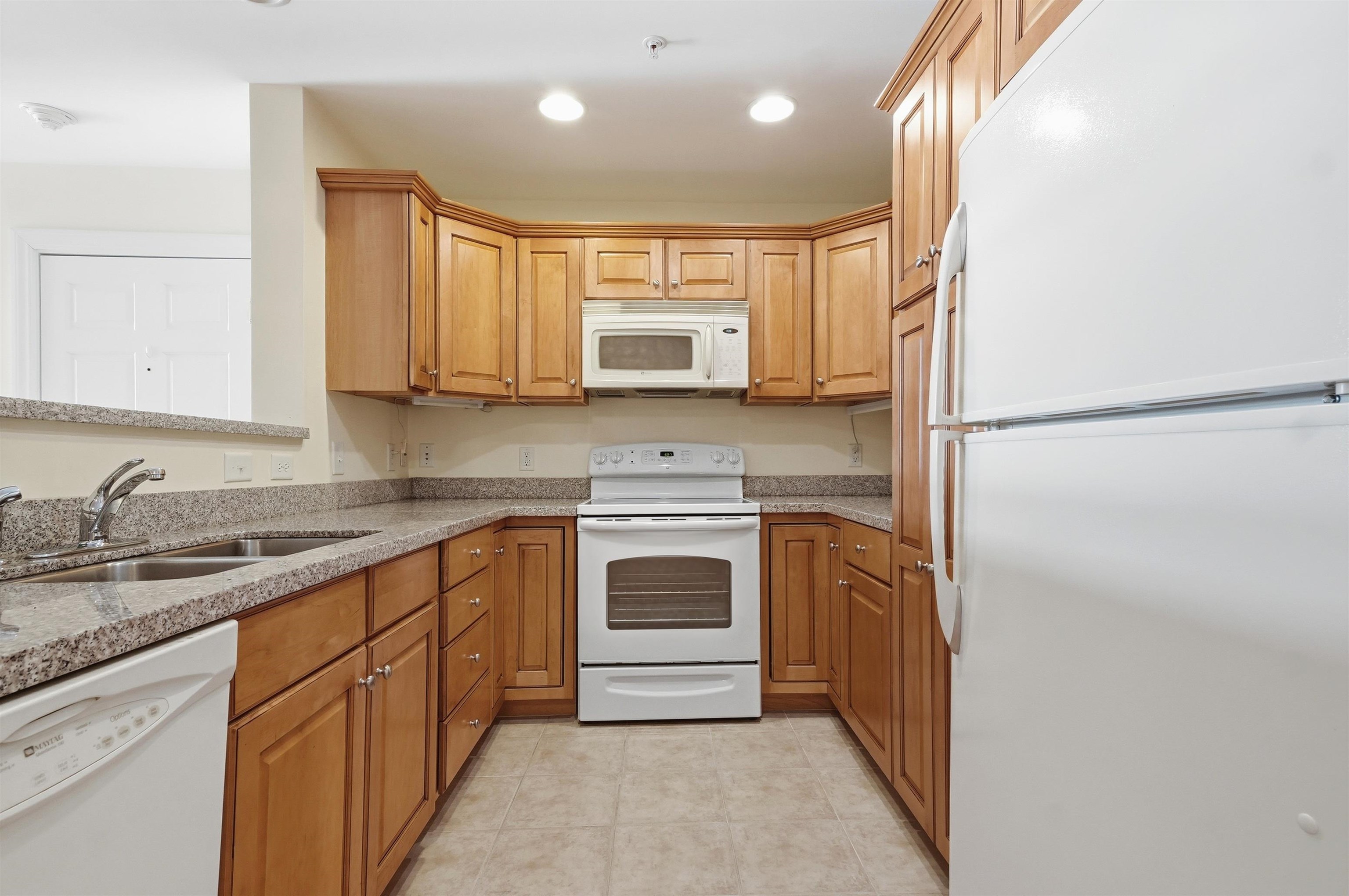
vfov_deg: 71.9
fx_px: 618
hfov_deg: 95.0
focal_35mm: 16
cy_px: 448
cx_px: 674
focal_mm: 11
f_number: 7.1
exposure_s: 1/160
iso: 800
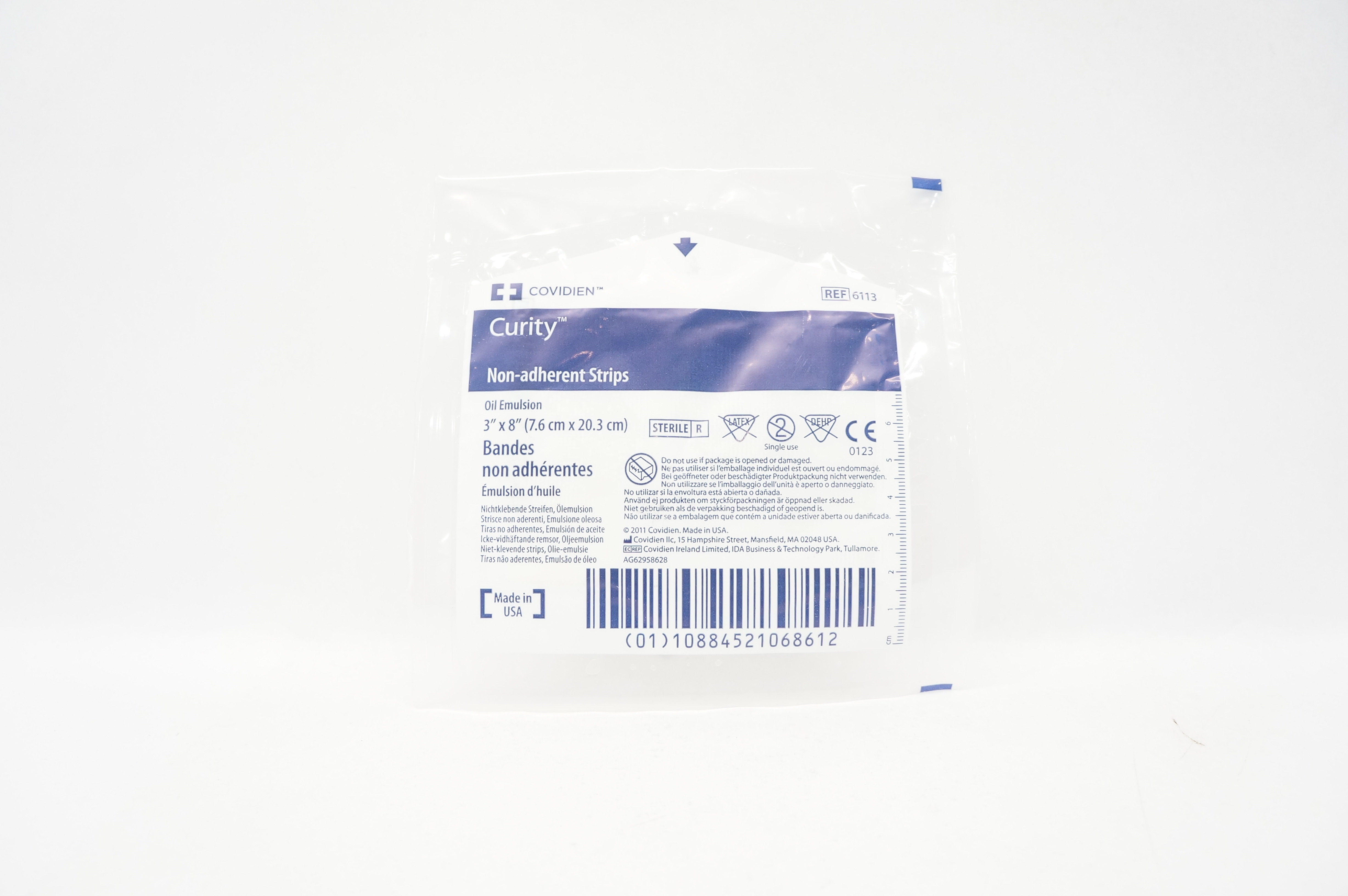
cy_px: 448
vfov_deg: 47.8
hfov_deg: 67.4
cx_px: 674
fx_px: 1010
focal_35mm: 27
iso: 800
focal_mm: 18
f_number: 6.3
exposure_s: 1/50
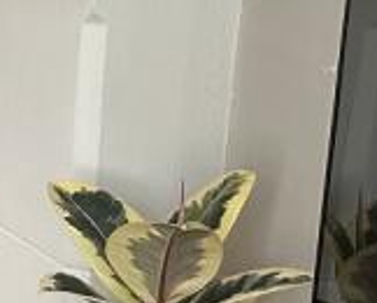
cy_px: 89
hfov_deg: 11.4
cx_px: -447
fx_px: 1653
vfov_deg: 10.4
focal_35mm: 148
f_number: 1.78
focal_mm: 6.86
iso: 200
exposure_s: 1/121
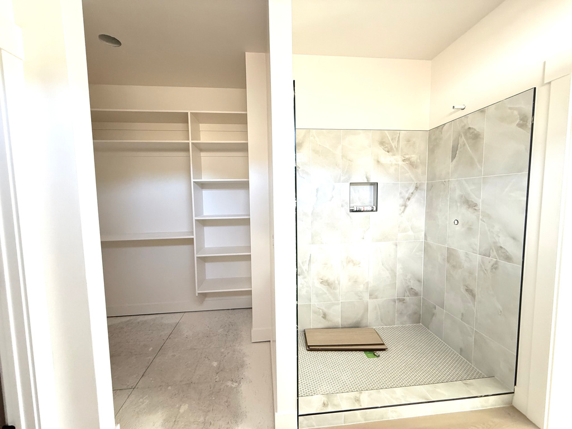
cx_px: 286
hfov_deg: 102.1
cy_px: 214
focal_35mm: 14
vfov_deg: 85.7
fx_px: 231
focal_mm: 2.22
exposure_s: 1/60
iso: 400
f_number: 2.2
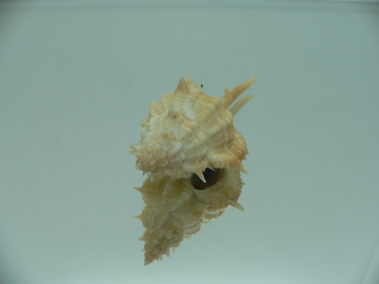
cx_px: 190
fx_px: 383
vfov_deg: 40.7
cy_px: 142
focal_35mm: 35
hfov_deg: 52.6
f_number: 2.8
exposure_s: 1/60
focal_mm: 4.6
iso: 80
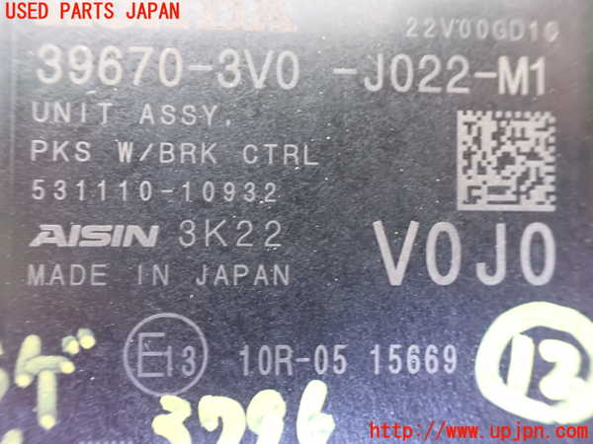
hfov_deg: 60.0
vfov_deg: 46.8
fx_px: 514
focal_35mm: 30
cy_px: 222
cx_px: 296
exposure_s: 1/25
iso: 1600
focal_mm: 5.4
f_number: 2.3
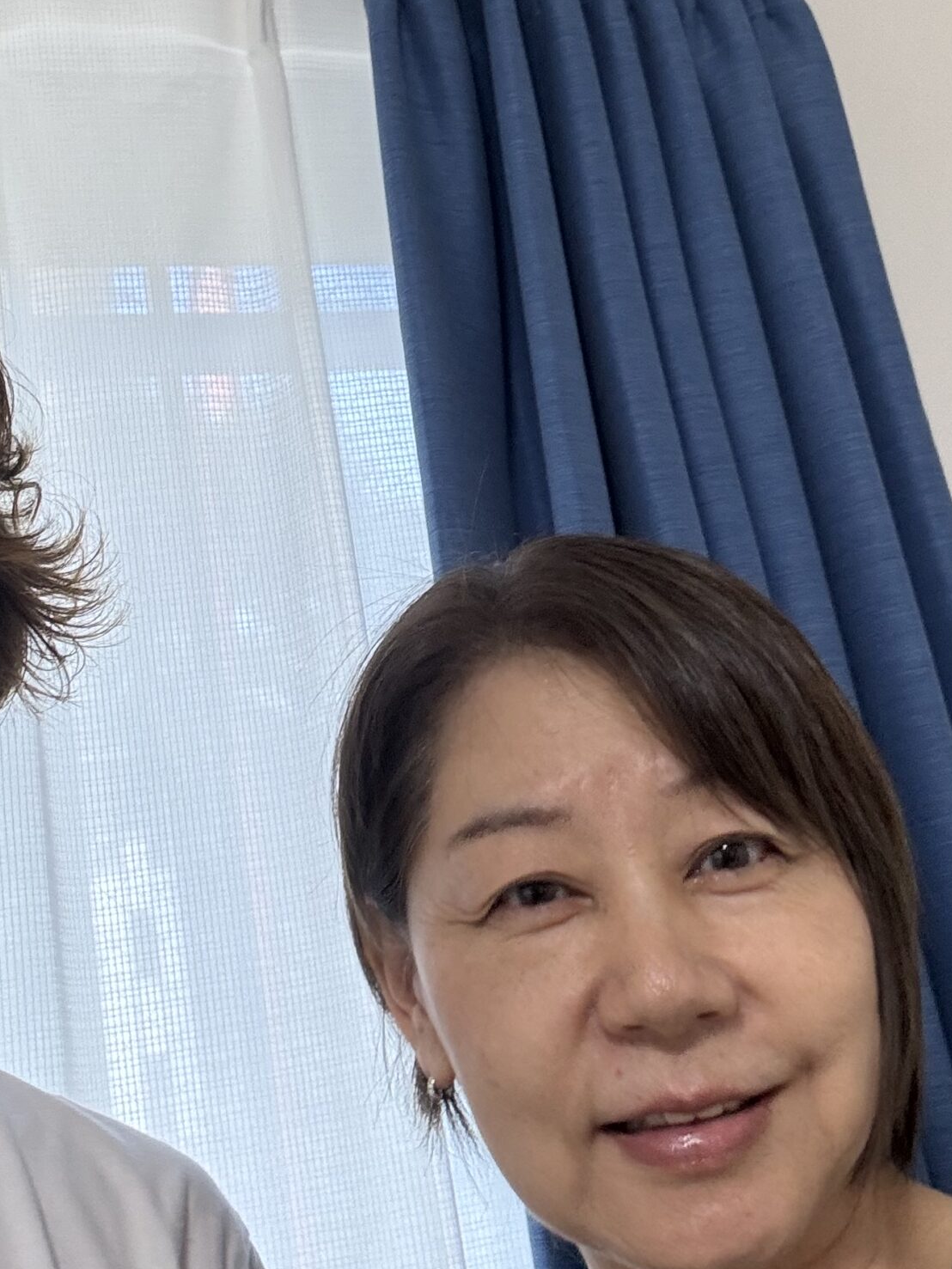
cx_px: 371
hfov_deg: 28.0
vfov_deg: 36.6
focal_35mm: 52
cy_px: 492
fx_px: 1907
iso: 100
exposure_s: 1/50
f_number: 1.9
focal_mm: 2.69
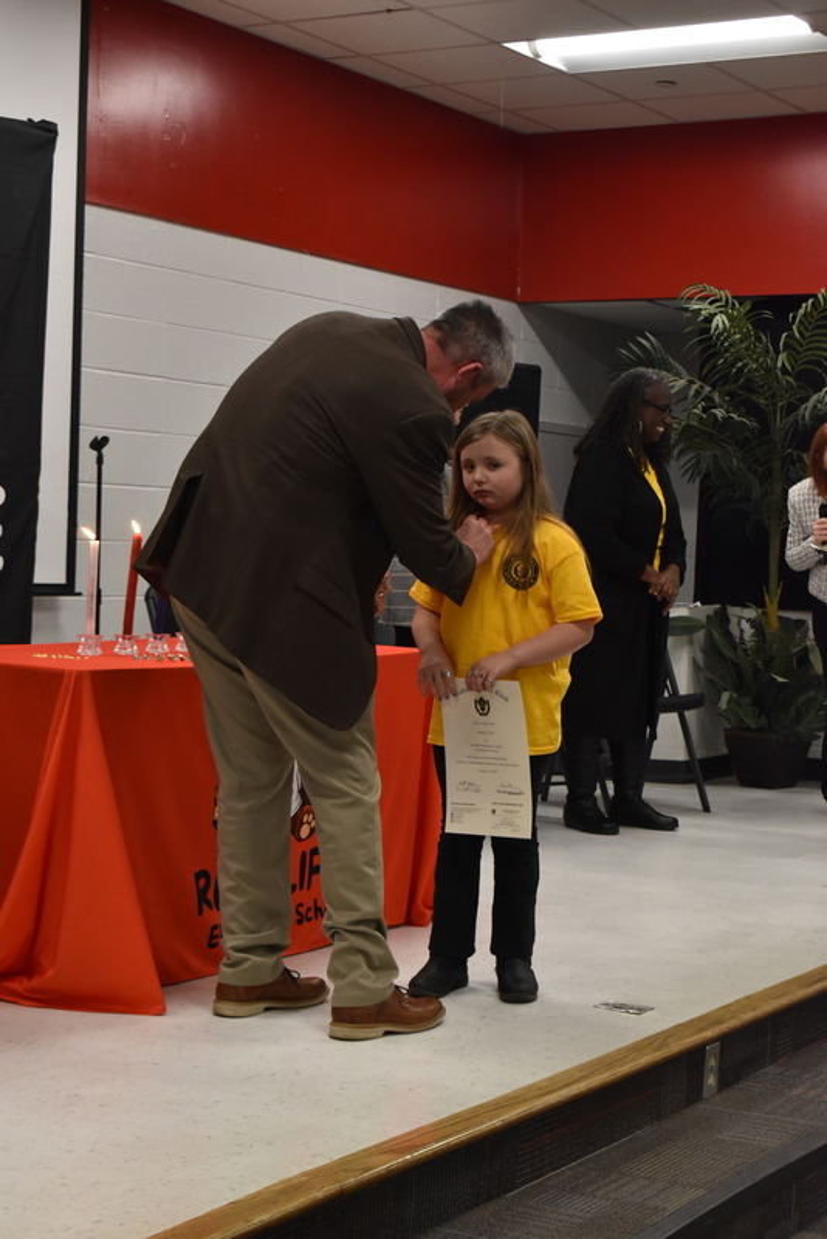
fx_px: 2169
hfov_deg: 21.6
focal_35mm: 63
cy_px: 620
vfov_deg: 31.9
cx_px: 414
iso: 1400
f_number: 7.1
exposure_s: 1/60
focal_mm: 42
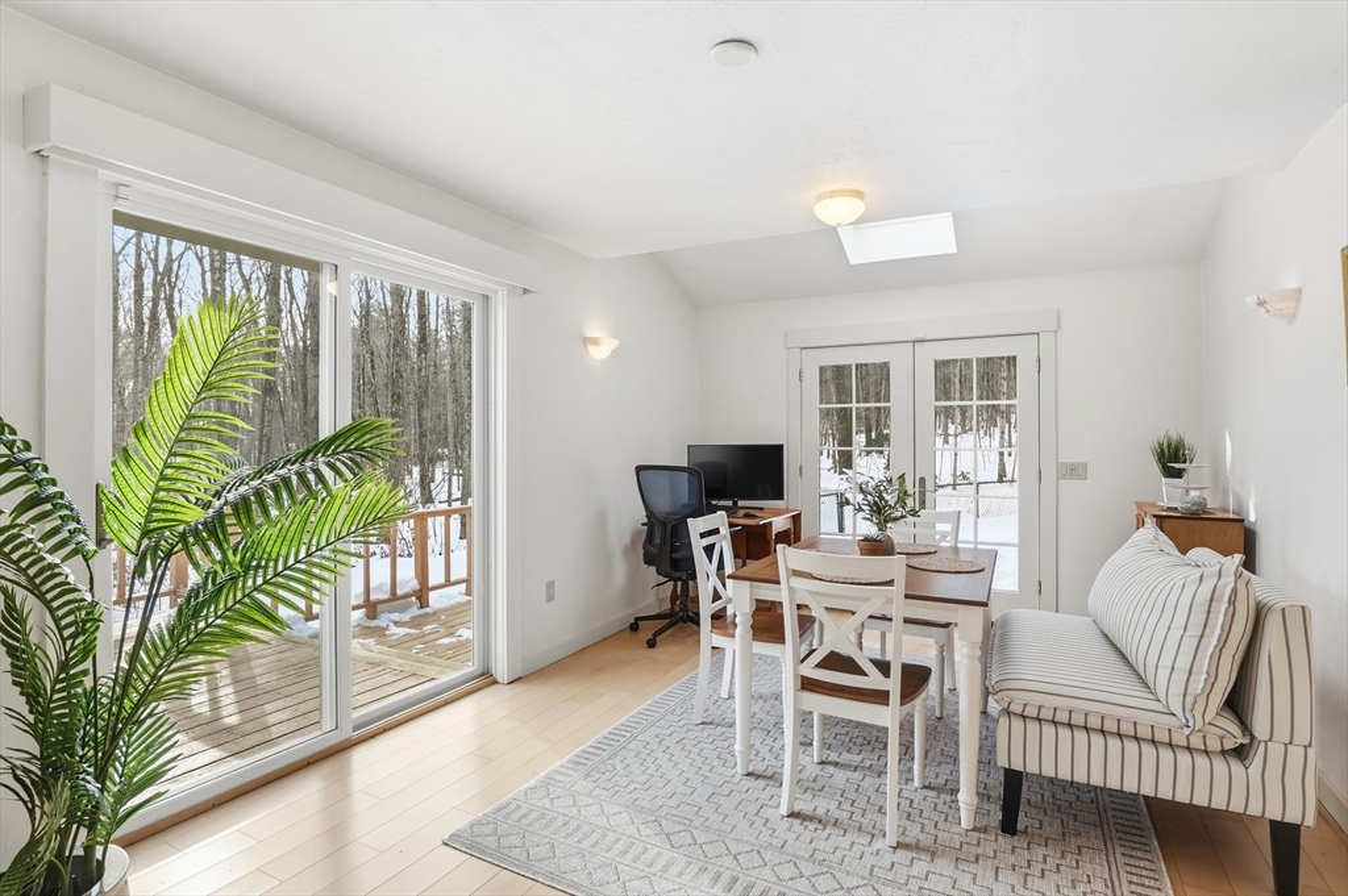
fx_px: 617
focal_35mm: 16
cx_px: 674
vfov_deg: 72.0
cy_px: 448
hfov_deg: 95.0
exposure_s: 1/800
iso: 400
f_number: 7.1
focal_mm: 11
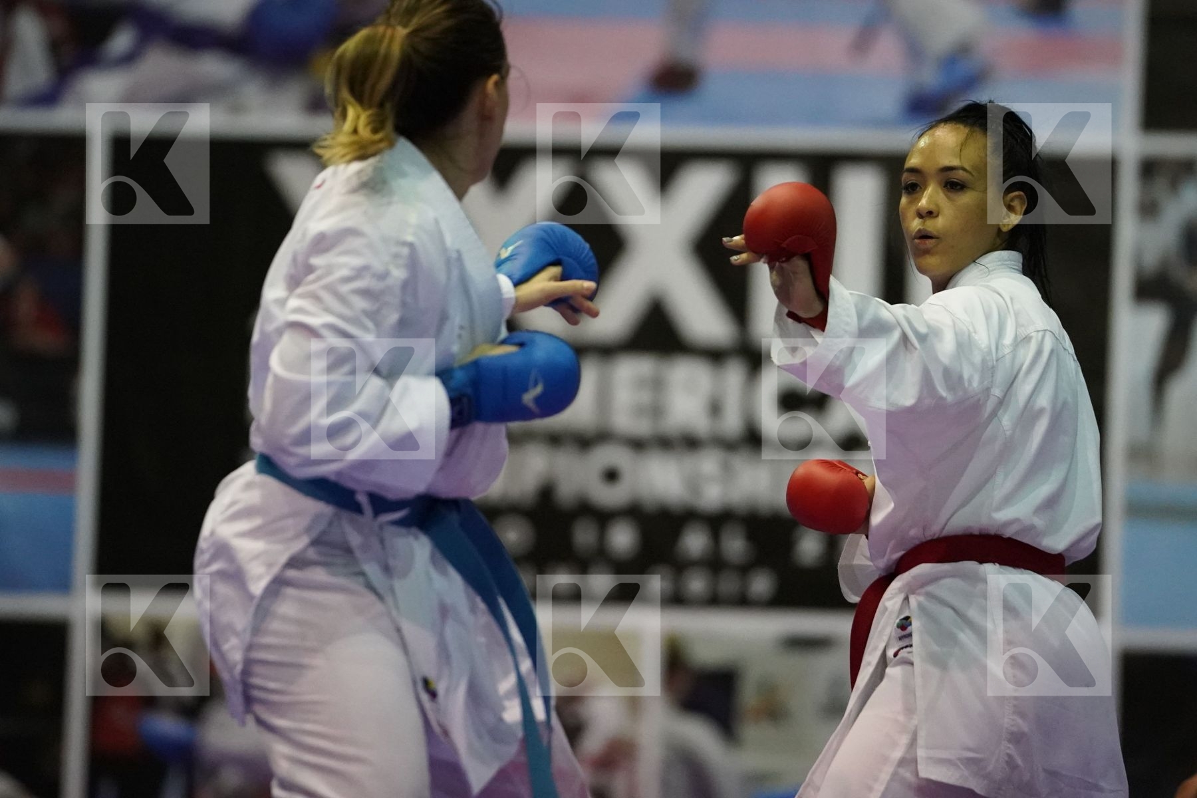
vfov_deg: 4.7
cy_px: 399
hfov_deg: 7.0
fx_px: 9808
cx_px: 598
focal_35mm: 295
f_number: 2.8
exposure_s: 1/800
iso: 6400
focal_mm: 197
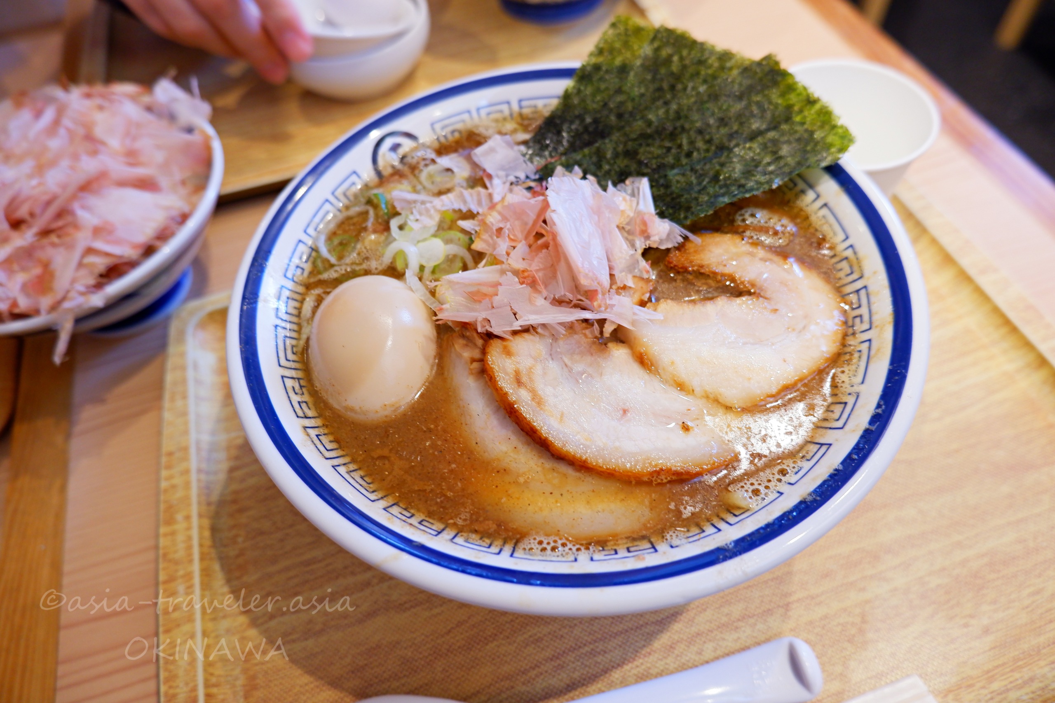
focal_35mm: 23
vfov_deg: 55.1
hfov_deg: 76.1
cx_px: 528
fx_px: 674
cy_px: 352
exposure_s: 1/34
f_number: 3.5
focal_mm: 15
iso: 500
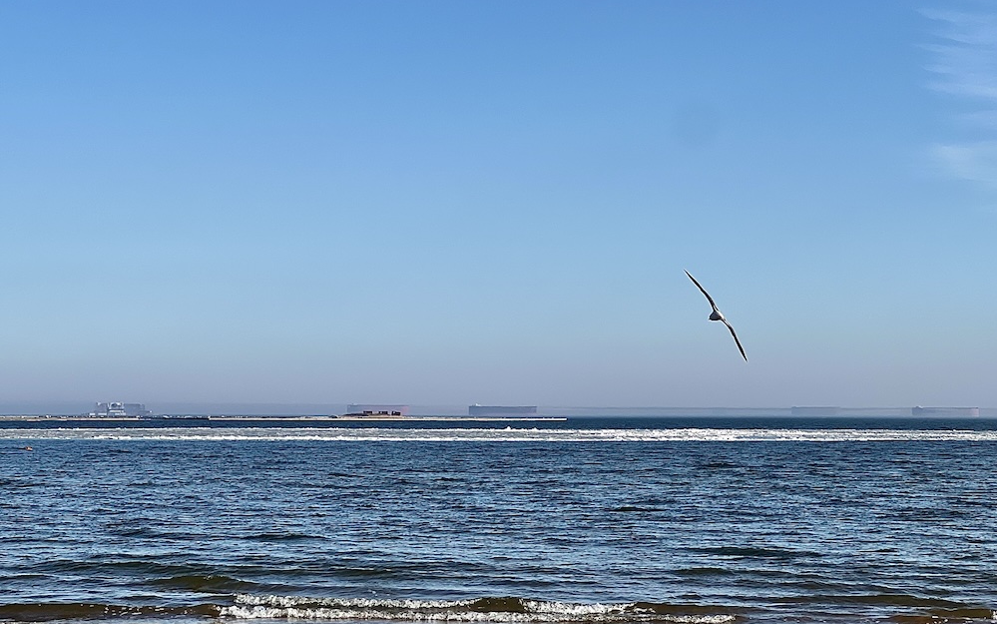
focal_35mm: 98
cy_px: 265
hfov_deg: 21.2
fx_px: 2664
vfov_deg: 13.4
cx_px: 503
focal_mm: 9
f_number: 2.8
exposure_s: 1/927
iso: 32
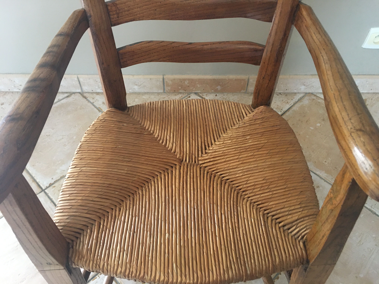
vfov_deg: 48.2
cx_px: 190
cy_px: 142
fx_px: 318
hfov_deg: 61.7
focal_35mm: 29
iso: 125
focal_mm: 4.15
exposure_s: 1/17
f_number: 2.2
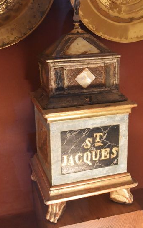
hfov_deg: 27.4
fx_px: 293
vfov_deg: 42.5
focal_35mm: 47
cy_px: 95
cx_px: 72
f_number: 4.5
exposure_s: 1/60
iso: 5000
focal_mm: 24
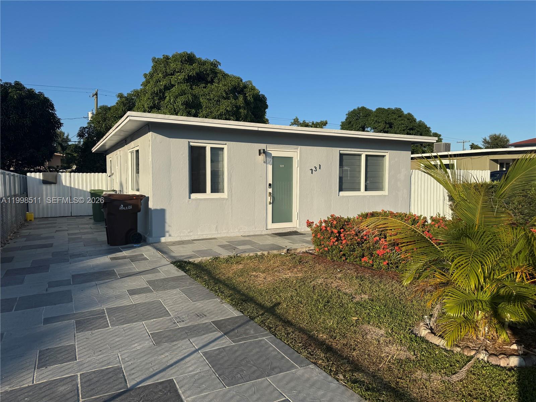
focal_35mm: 24
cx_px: 268
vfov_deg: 56.8
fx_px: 372
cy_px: 201
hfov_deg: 71.6
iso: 80
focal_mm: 6.76
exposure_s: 1/4950
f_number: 1.78
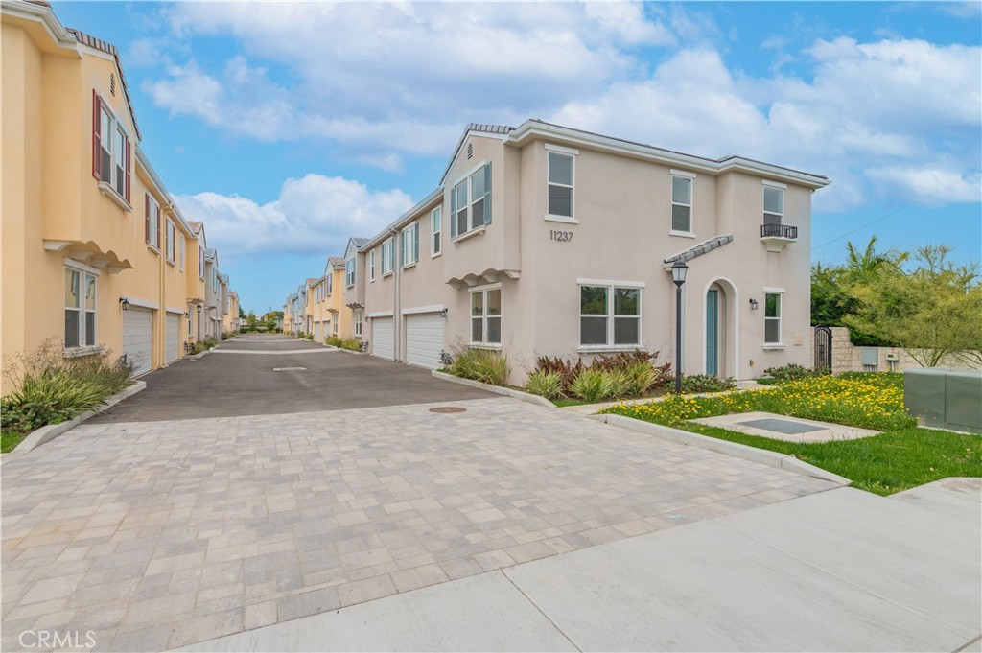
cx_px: 491
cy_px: 326
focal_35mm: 17
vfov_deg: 70.3
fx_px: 463
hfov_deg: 93.3
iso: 100
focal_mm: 17
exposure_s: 1/500
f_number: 8
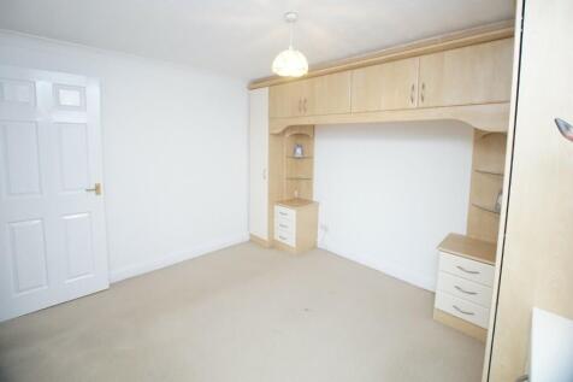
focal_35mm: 15
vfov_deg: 77.3
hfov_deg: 100.4
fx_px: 239
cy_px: 191
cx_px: 286
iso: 3200
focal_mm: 10
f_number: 3.5
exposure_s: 1/160
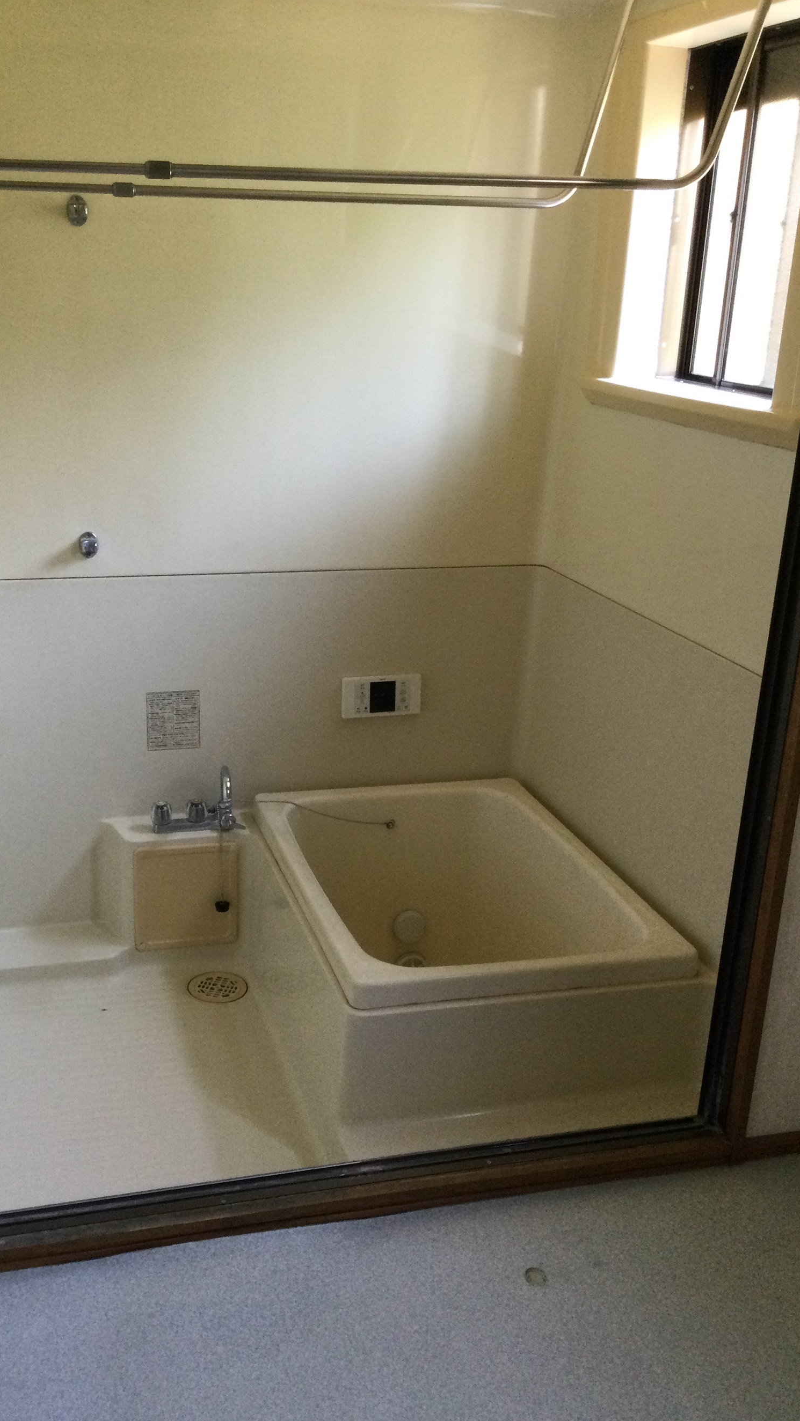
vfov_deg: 58.0
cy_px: 713
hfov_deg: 34.4
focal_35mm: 34
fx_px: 1282
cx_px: 285
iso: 125
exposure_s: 1/30
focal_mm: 3.3
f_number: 2.4
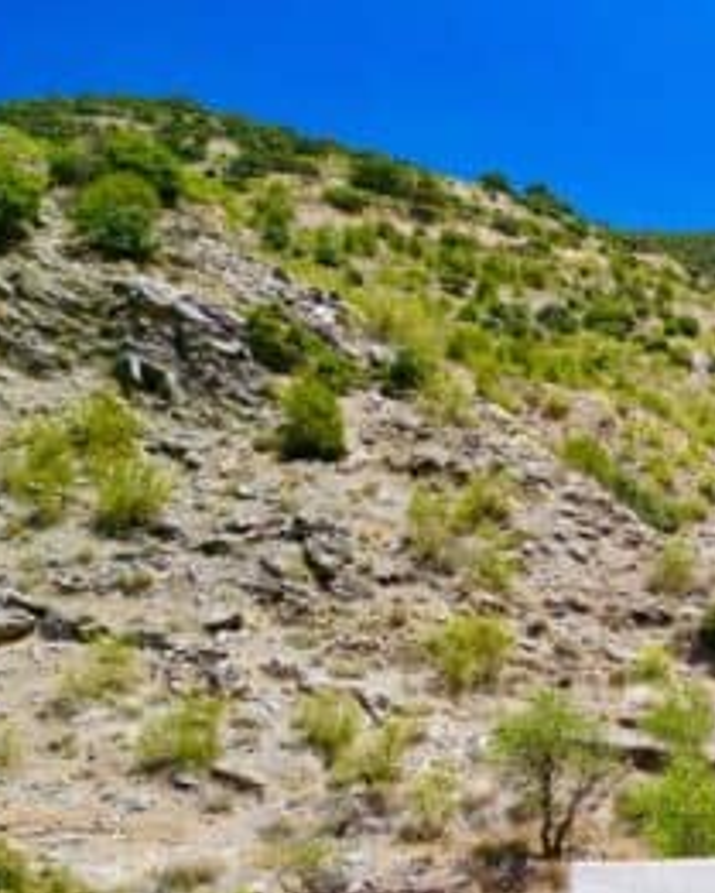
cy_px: 701
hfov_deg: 19.5
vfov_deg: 27.0
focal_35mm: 69
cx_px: 1047
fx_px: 1824
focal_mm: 6.72
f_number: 1.7
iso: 120
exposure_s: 1/50
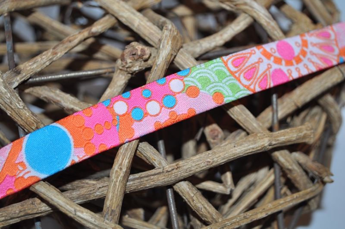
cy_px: 114
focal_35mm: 60
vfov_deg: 22.6
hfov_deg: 33.4
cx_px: 172
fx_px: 574
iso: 200
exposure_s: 1/60
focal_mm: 40
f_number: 4.8
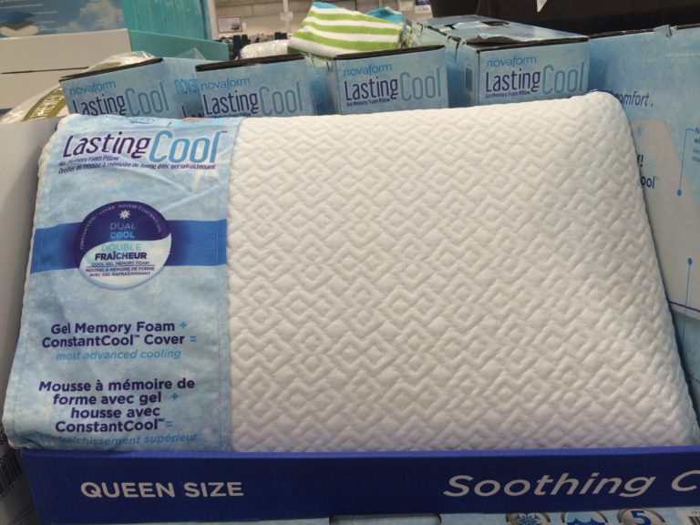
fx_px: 586
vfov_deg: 48.2
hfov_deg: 61.7
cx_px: 350
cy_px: 262
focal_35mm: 29
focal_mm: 4.15
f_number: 2.2
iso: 40
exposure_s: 1/40
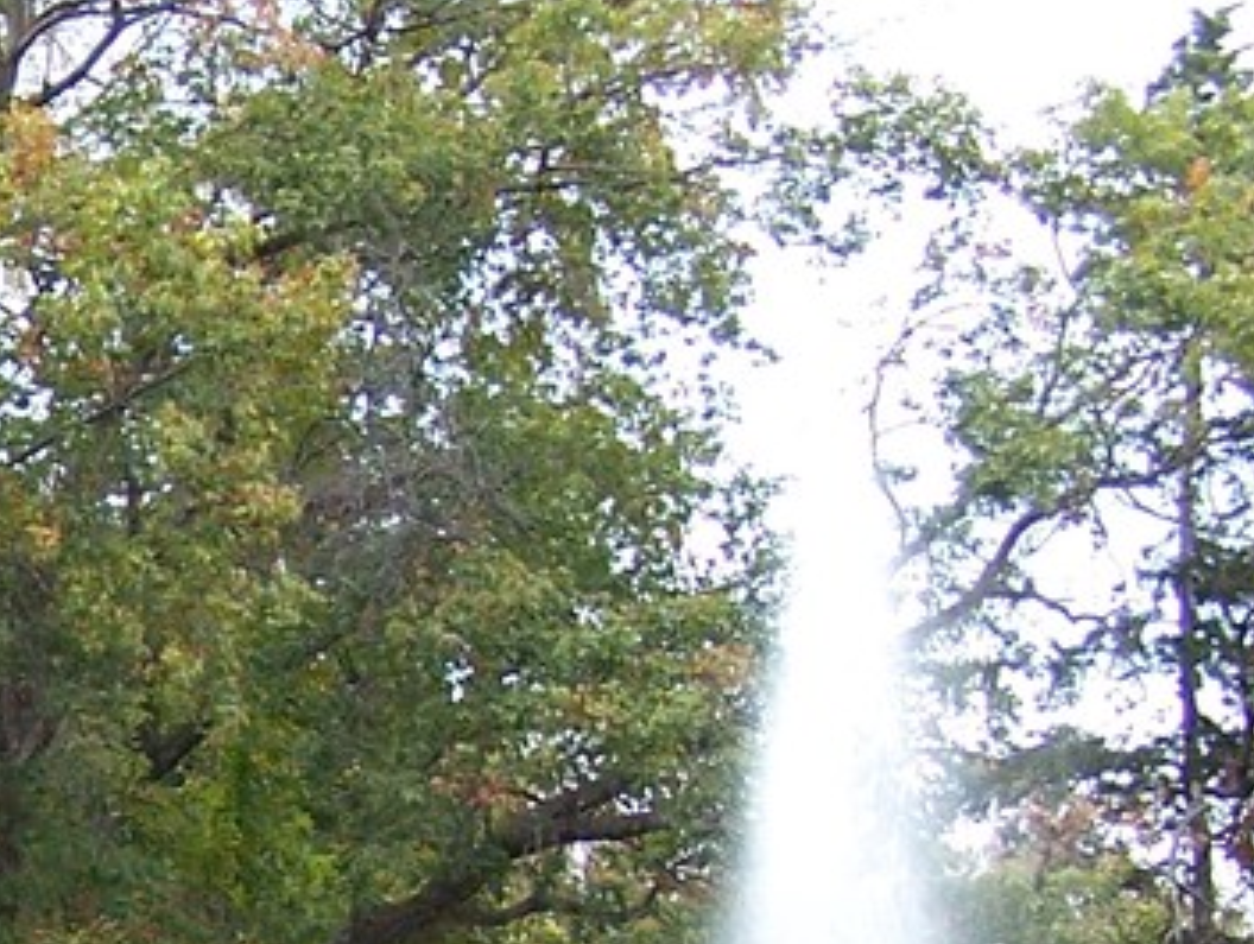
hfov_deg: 13.7
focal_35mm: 138
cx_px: -367
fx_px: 5006
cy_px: 1160
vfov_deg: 10.6
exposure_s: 1/125
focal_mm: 6.3
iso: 100
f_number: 2.8
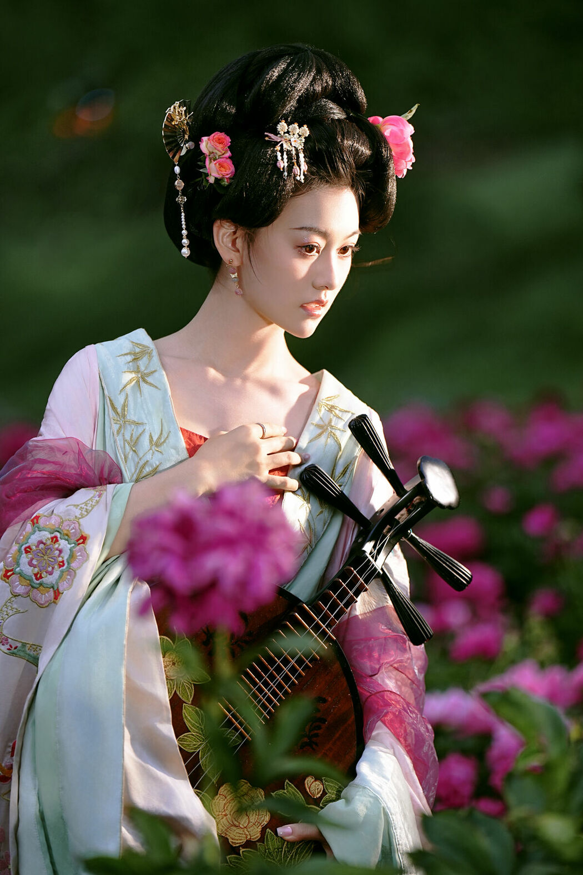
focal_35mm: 157
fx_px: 3813
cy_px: 438
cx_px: 292
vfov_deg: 13.1
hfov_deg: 8.7
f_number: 2.8
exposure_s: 1/160
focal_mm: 157
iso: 250
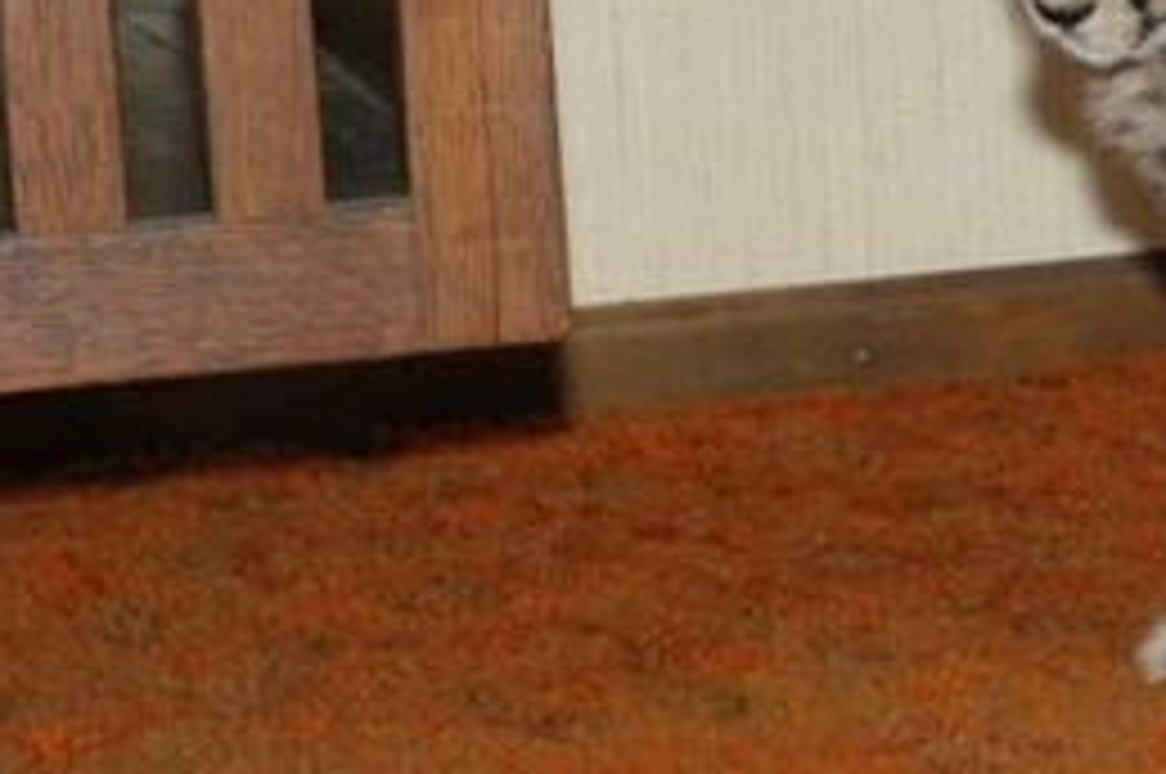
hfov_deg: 8.5
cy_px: 472
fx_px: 7804
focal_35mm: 241
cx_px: 716
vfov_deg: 5.7
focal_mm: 65
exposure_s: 1/60
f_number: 5
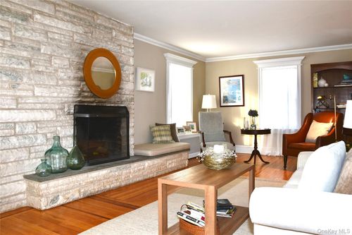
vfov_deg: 50.4
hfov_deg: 70.5
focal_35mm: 26
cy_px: 118
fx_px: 249
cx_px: 176
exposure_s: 1/60
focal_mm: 17
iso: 400
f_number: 5.6
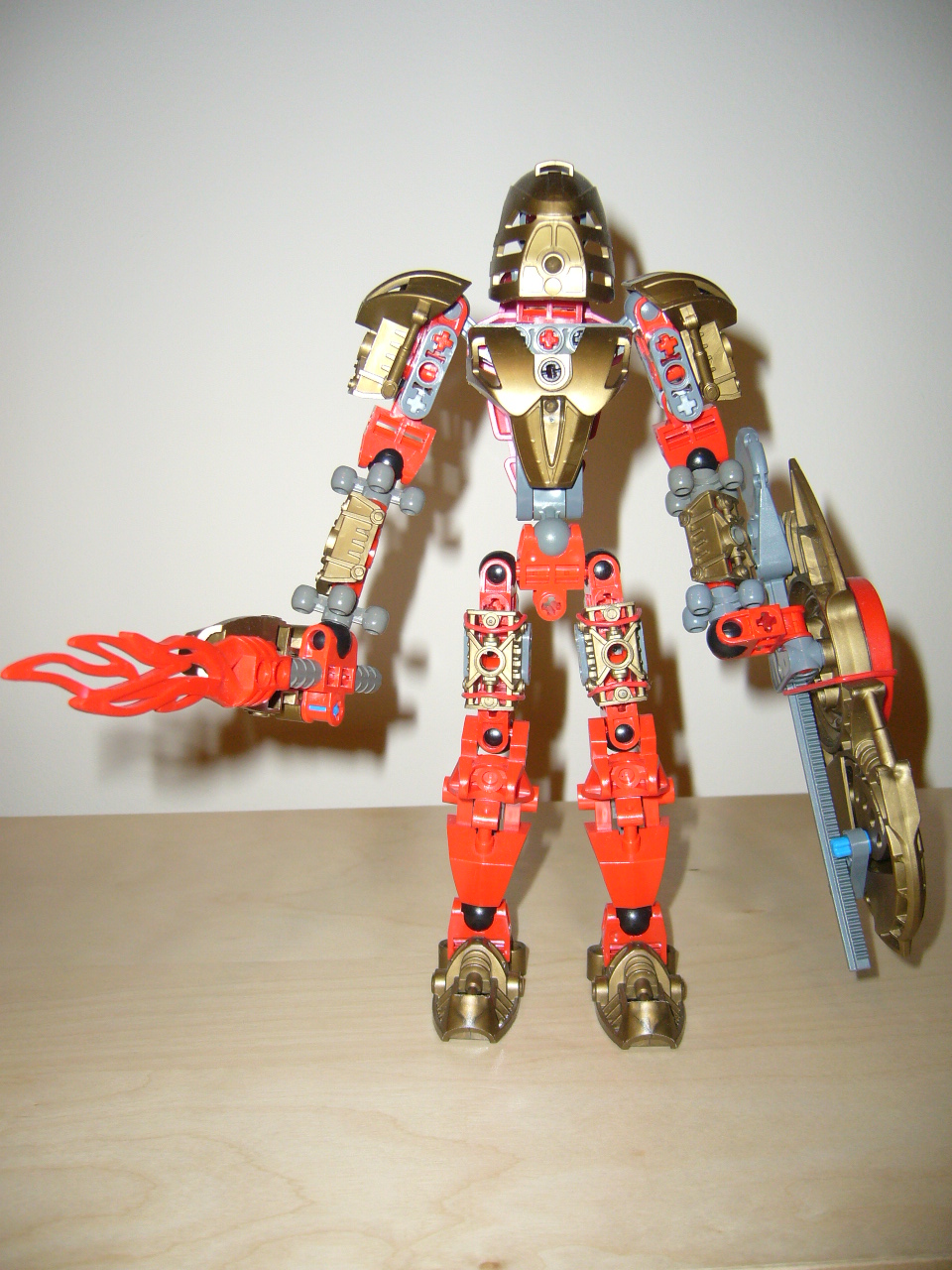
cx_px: 476
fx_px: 1283
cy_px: 635
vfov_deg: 52.6
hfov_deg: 40.7
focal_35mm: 35
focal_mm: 5.8
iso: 100
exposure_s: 1/30
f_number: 2.8
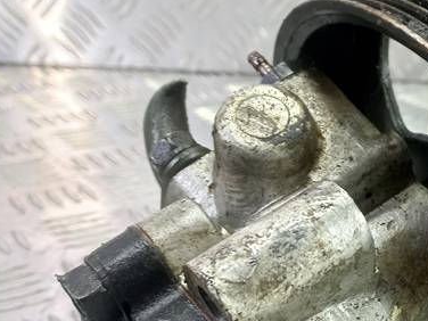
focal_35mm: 68
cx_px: 426
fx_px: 841
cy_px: 303
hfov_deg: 27.0
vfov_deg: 21.0
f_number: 1.8
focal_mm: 4.6
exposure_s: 1/50
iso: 160
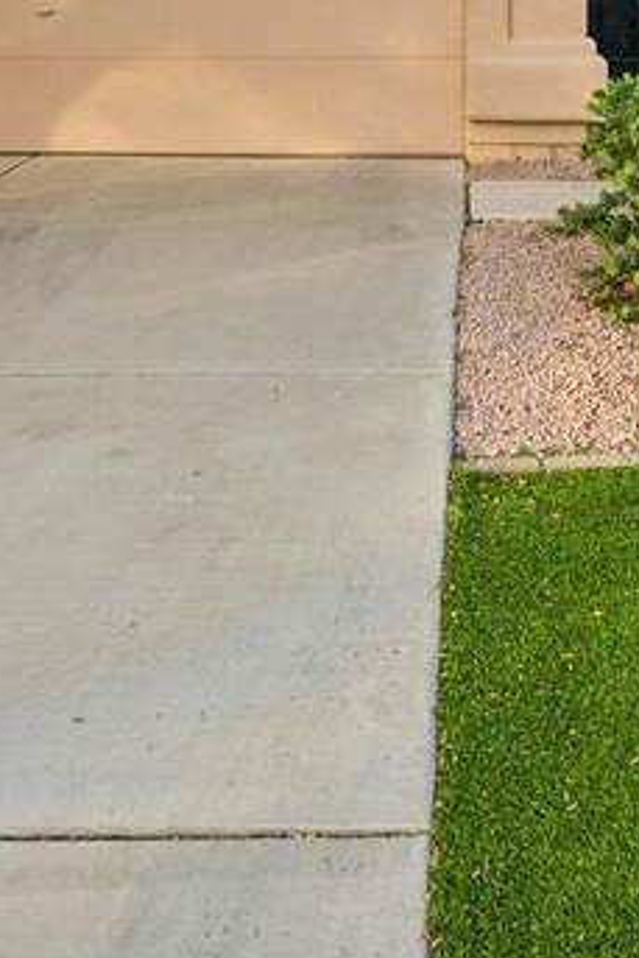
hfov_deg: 23.4
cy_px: -38
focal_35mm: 58
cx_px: 402
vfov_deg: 31.5
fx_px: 1539
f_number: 8
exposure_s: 1/400
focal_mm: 15.5
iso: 500
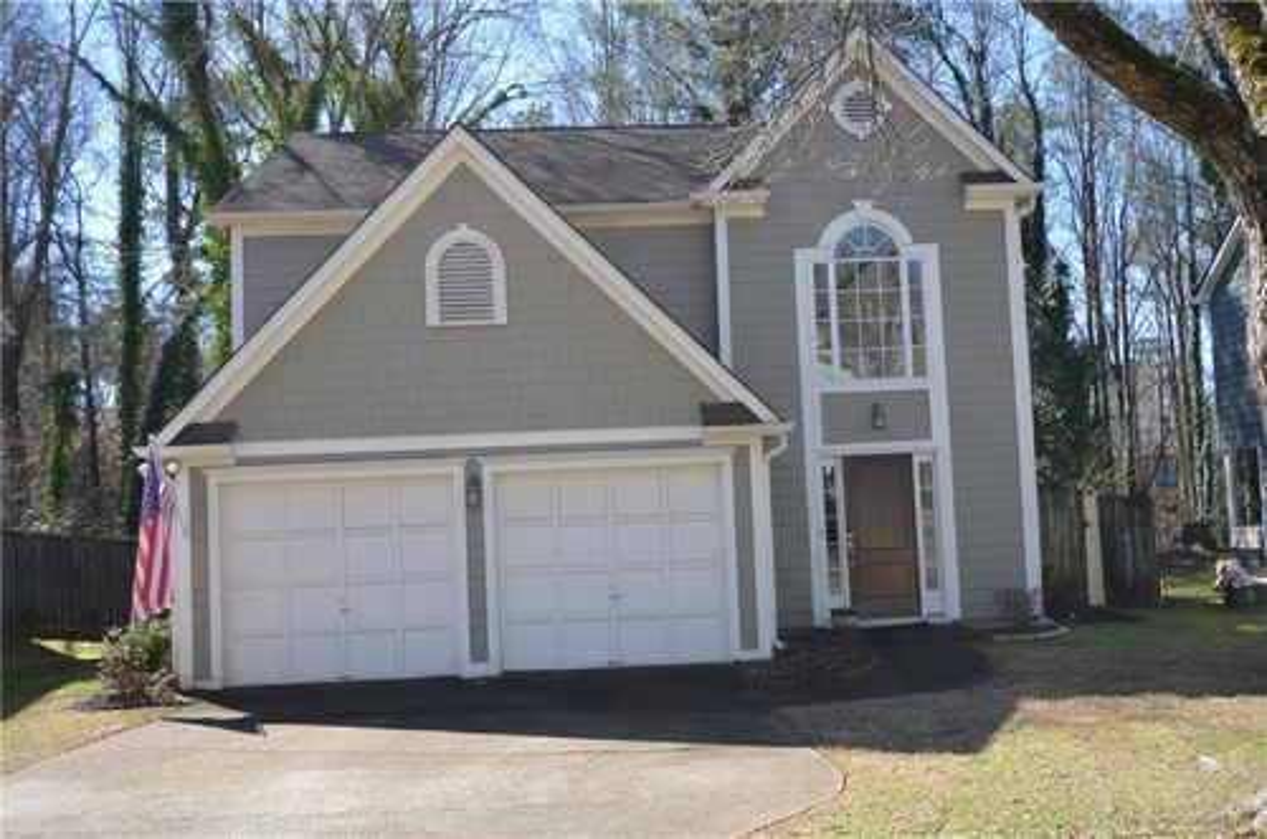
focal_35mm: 36
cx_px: 634
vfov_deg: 36.7
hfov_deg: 53.2
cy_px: 420
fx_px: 1264
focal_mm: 24
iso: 200
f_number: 7.1
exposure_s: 1/200
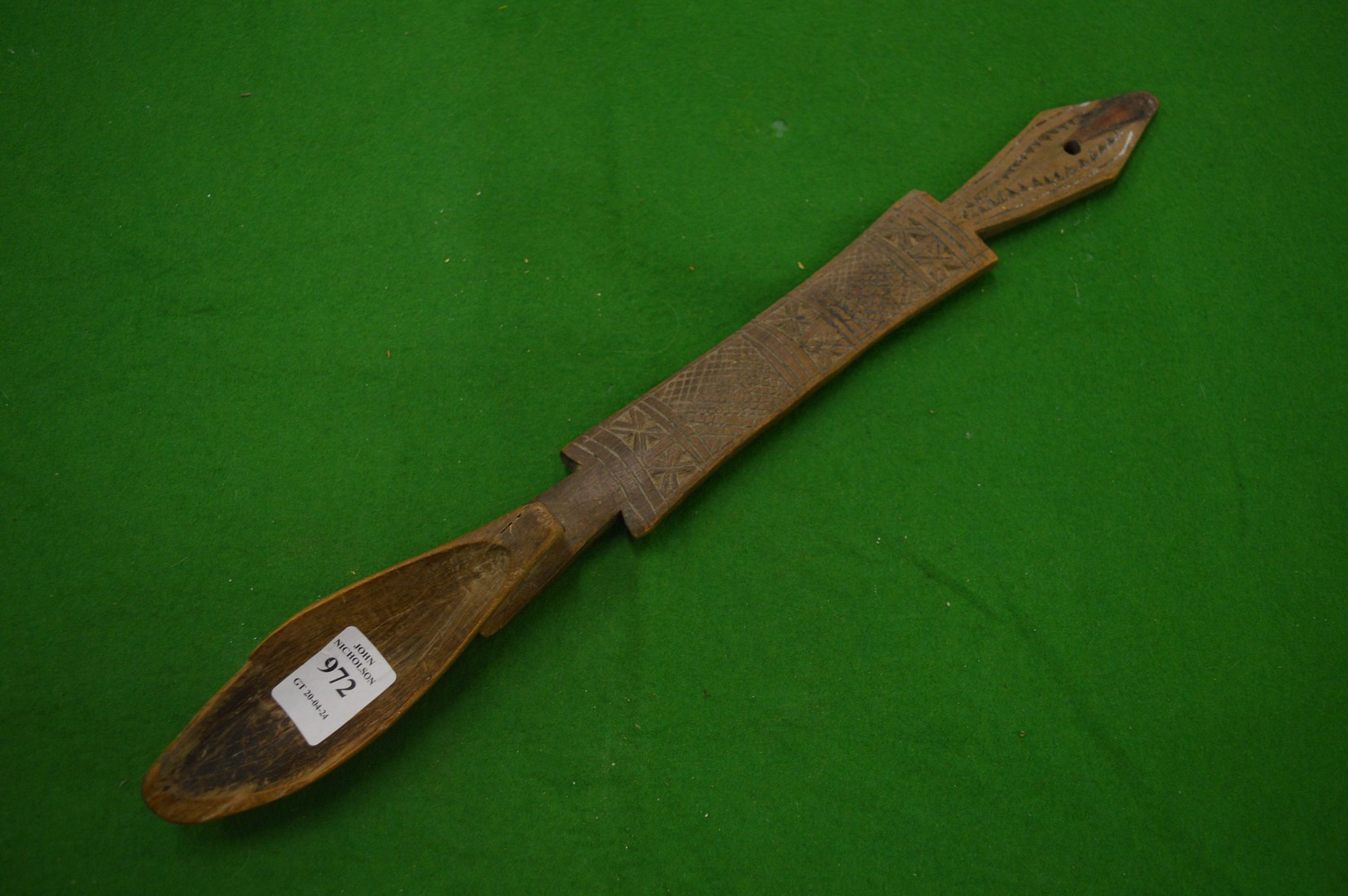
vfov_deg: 39.9
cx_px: 674
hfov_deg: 57.3
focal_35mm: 33
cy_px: 448
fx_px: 1235
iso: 560
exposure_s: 1/60
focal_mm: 22
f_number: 3.8
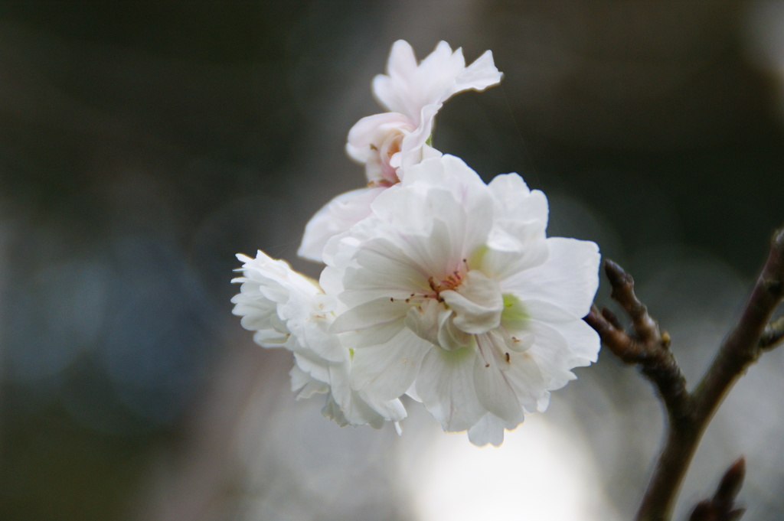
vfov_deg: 4.6
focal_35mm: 300
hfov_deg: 6.9
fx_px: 6528
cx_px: 392
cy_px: 260
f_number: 6.3
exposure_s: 1/320
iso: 250
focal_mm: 200
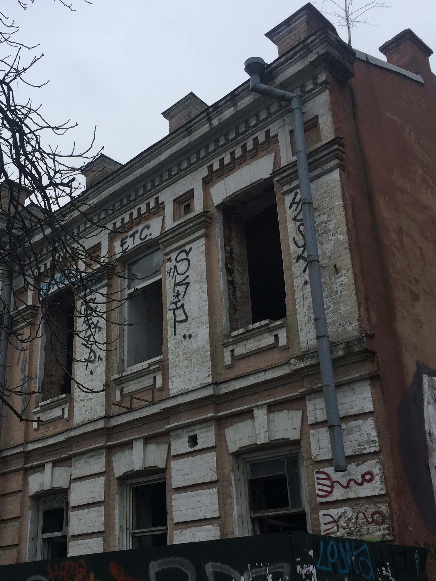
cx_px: 136
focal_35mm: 41
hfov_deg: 34.7
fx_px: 688
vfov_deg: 45.8
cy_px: 305
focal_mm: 4.15
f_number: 2.2
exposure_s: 1/282
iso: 32
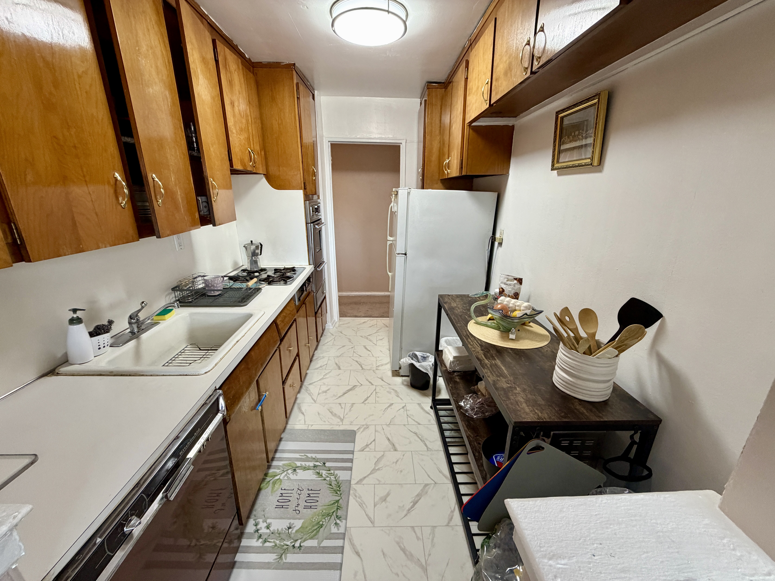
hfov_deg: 102.1
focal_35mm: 14
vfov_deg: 85.7
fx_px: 313
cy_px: 290
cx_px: 388
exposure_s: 1/60
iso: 250
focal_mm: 2.22
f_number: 2.2
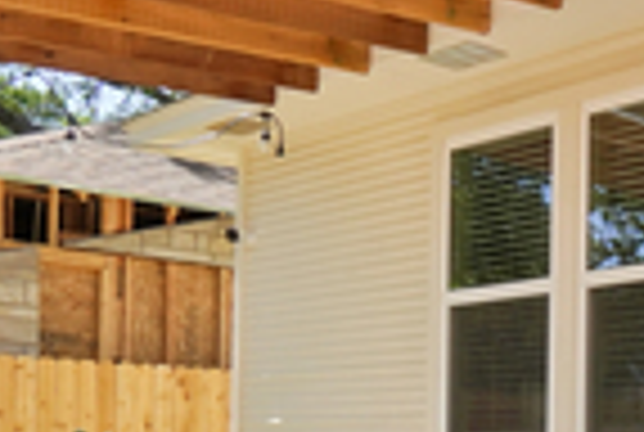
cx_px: 1049
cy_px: 479
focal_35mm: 67
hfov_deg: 22.5
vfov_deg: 19.5
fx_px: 1201
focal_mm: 10
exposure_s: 1/200
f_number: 7.1
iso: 400
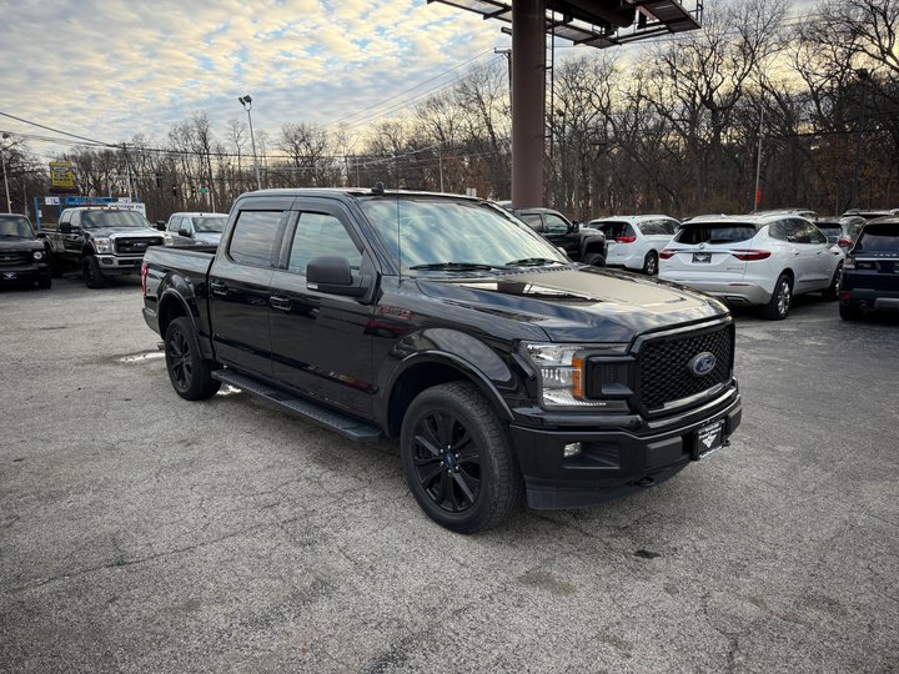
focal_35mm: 24
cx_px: 450
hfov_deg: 71.6
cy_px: 337
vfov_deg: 56.8
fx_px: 623
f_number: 1.78
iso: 100
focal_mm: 6.76
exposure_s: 1/377
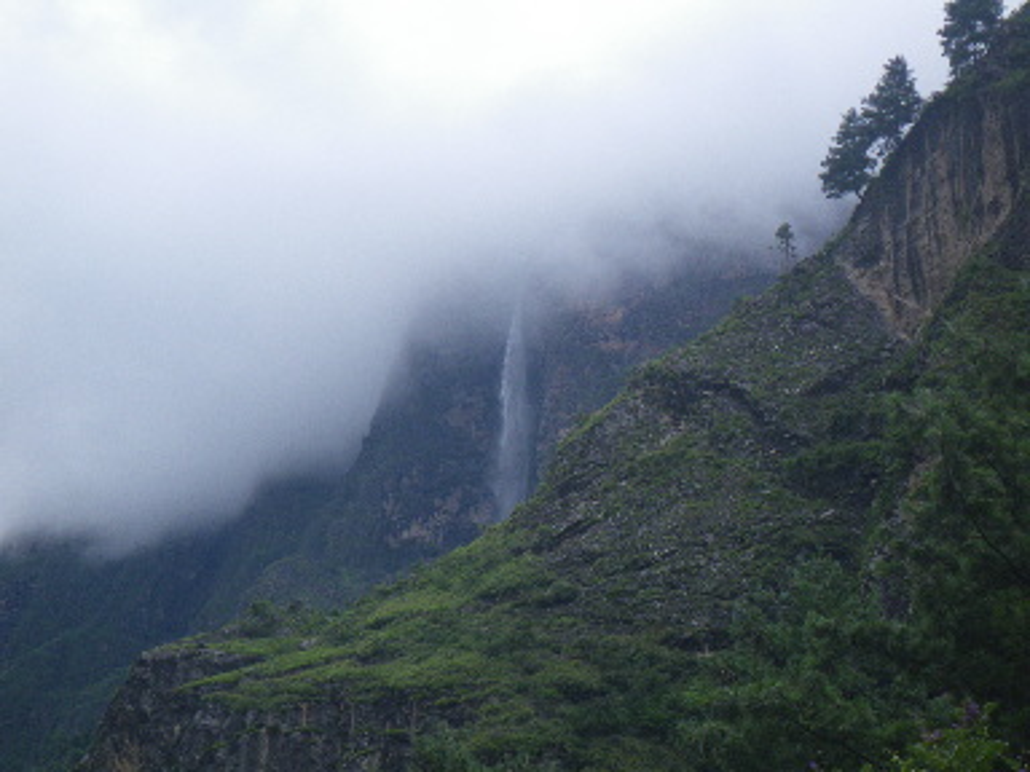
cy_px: 386
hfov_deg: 14.1
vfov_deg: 10.6
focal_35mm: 140
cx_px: 515
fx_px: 4166
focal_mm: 25
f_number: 5.5
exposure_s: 1/250
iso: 125
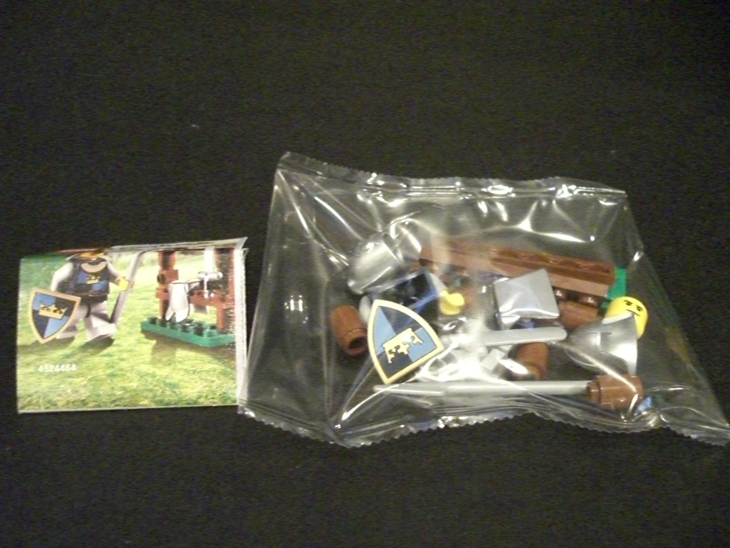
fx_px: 801
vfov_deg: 37.7
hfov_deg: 49.0
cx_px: 365
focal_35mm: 38
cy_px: 274
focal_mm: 6.3
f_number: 3.1
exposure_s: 1/20
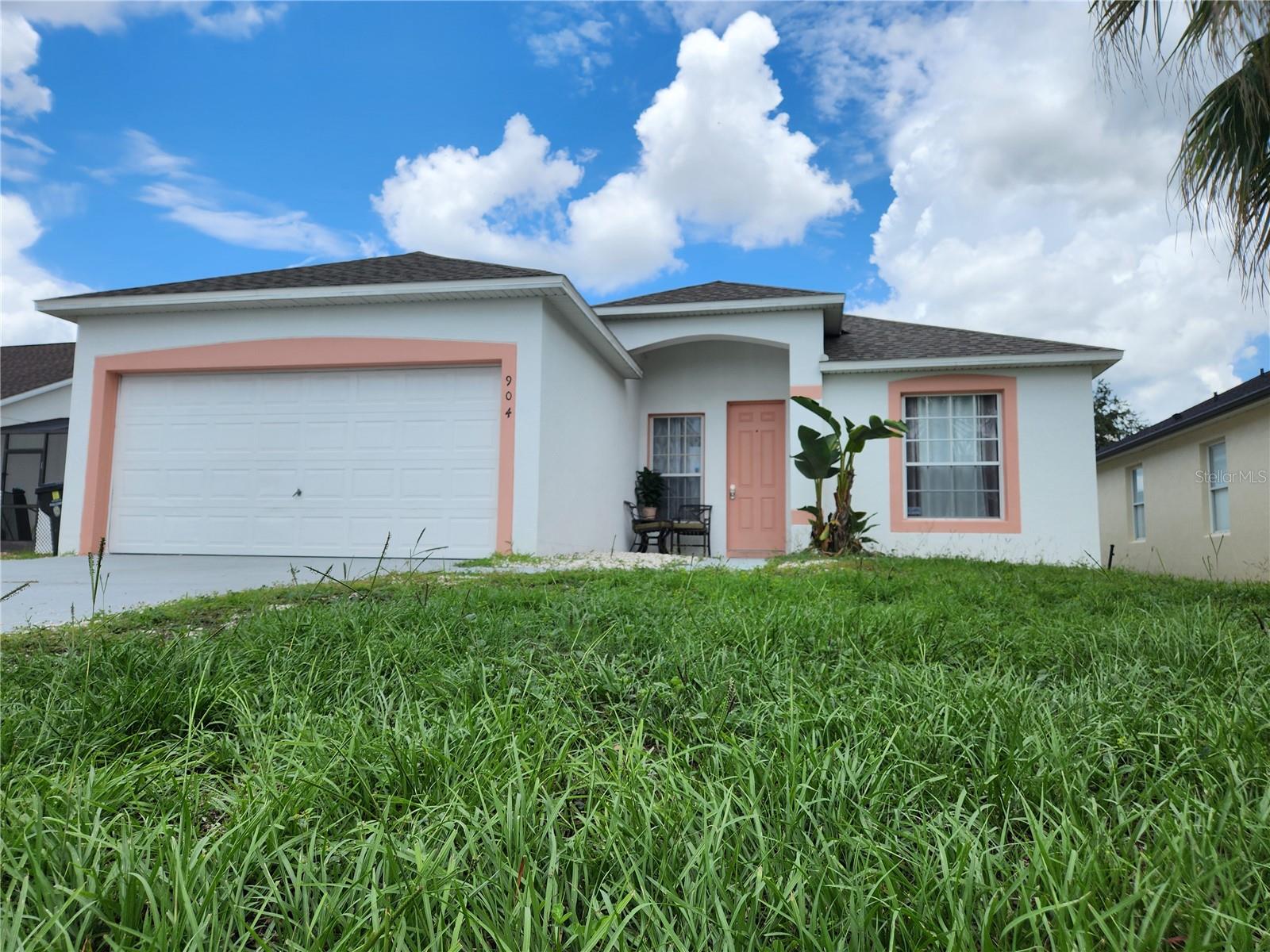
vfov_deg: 58.9
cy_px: 476
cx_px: 635
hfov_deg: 73.9
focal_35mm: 23
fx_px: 844
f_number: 1.8
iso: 20
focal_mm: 5.4
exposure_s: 1/2038
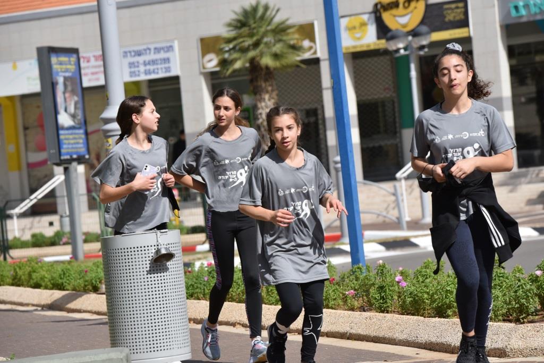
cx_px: 272
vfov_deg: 6.9
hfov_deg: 10.3
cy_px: 182
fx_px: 3022
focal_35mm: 200
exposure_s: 1/1250
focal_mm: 200
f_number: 9
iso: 400
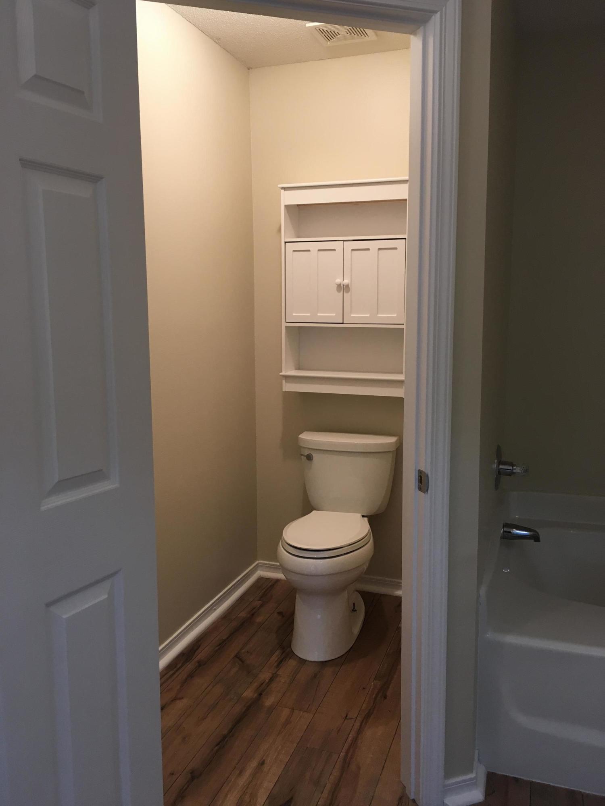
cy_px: 403
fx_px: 676
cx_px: 302
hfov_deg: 48.2
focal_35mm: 29
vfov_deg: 61.7
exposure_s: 1/30
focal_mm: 4.15
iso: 50
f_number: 2.2
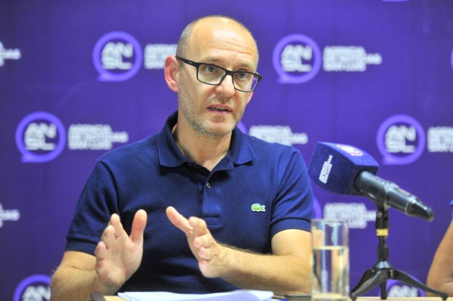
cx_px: 226
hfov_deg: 16.4
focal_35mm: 125
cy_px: 150
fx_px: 1572
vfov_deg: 11.0
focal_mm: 125
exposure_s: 1/200
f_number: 2.8
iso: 2500
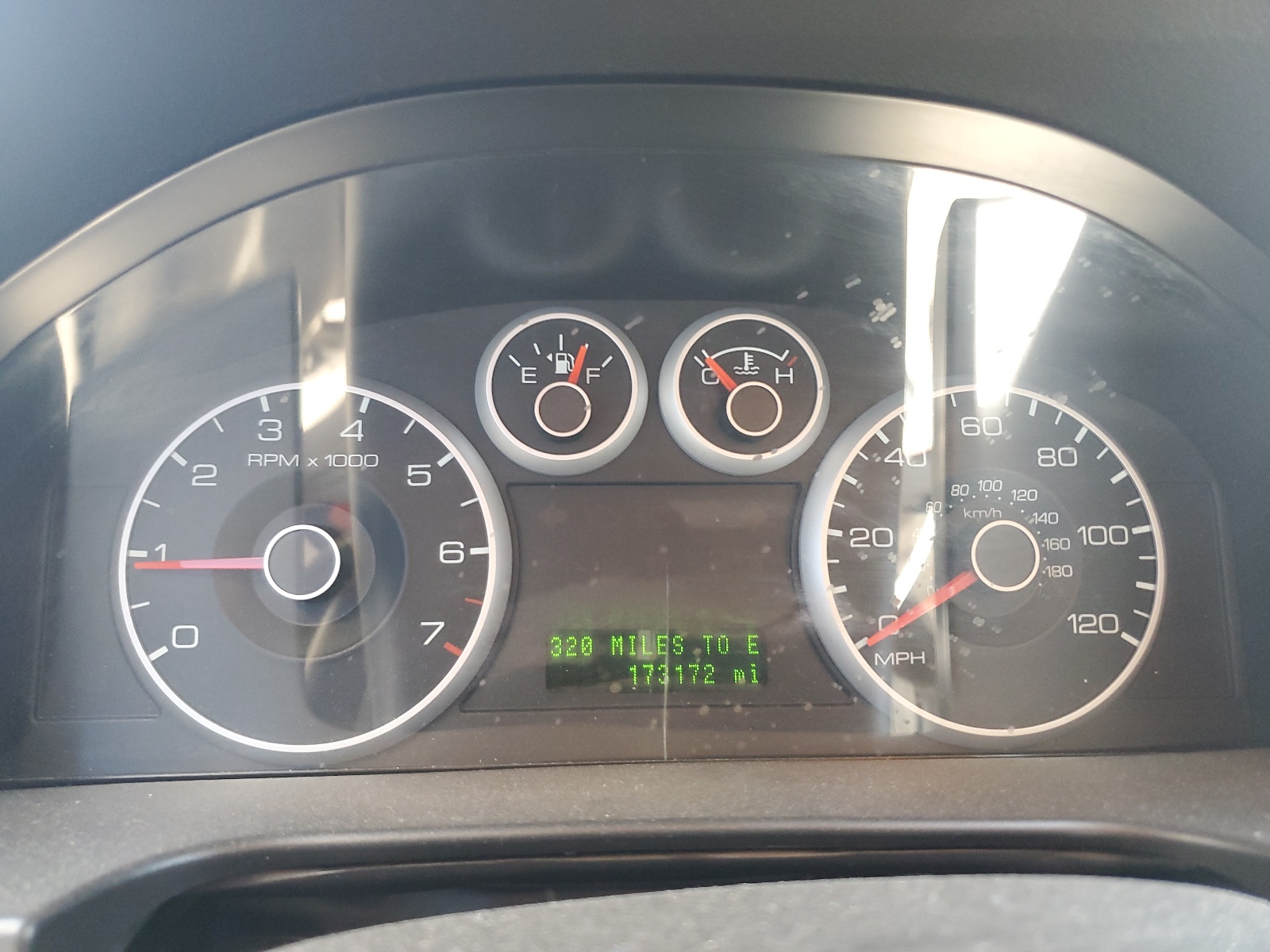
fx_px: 954
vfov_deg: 53.1
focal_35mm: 26
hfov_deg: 67.3
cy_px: 476
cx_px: 635
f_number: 1.5
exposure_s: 1/60.2
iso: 212
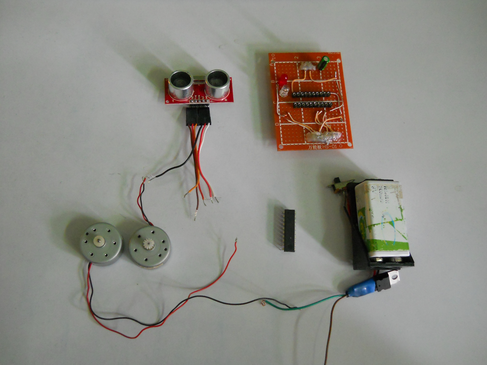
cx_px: 244
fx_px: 577
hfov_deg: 45.8
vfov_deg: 35.1
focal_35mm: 41
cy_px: 182
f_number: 3.1
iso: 400
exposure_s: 1/25
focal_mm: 6.72
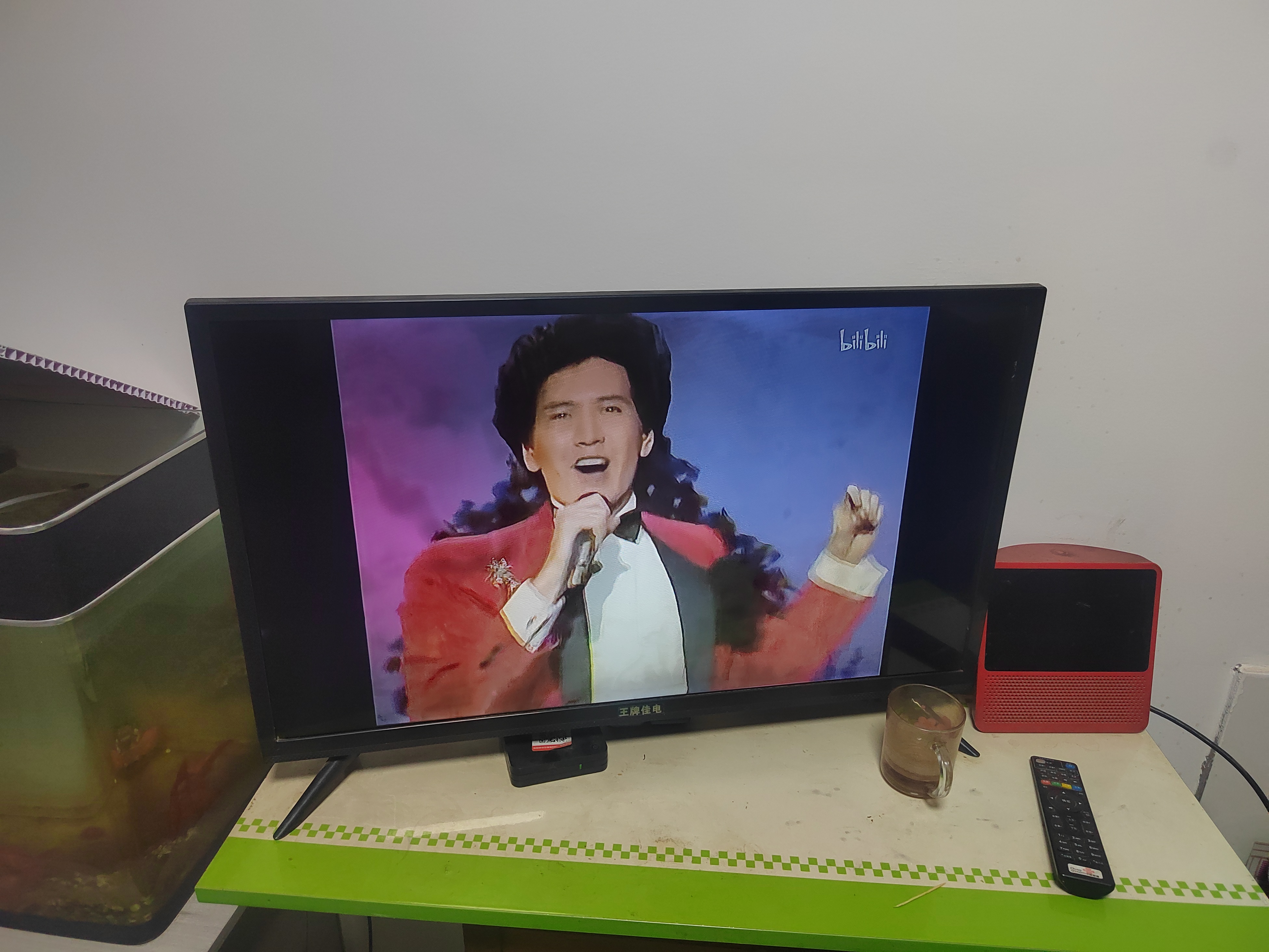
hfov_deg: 73.9
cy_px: 476
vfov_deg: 58.9
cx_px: 634
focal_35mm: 23
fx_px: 843
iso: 2638
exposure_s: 1/100
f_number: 1.9
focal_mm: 5.52
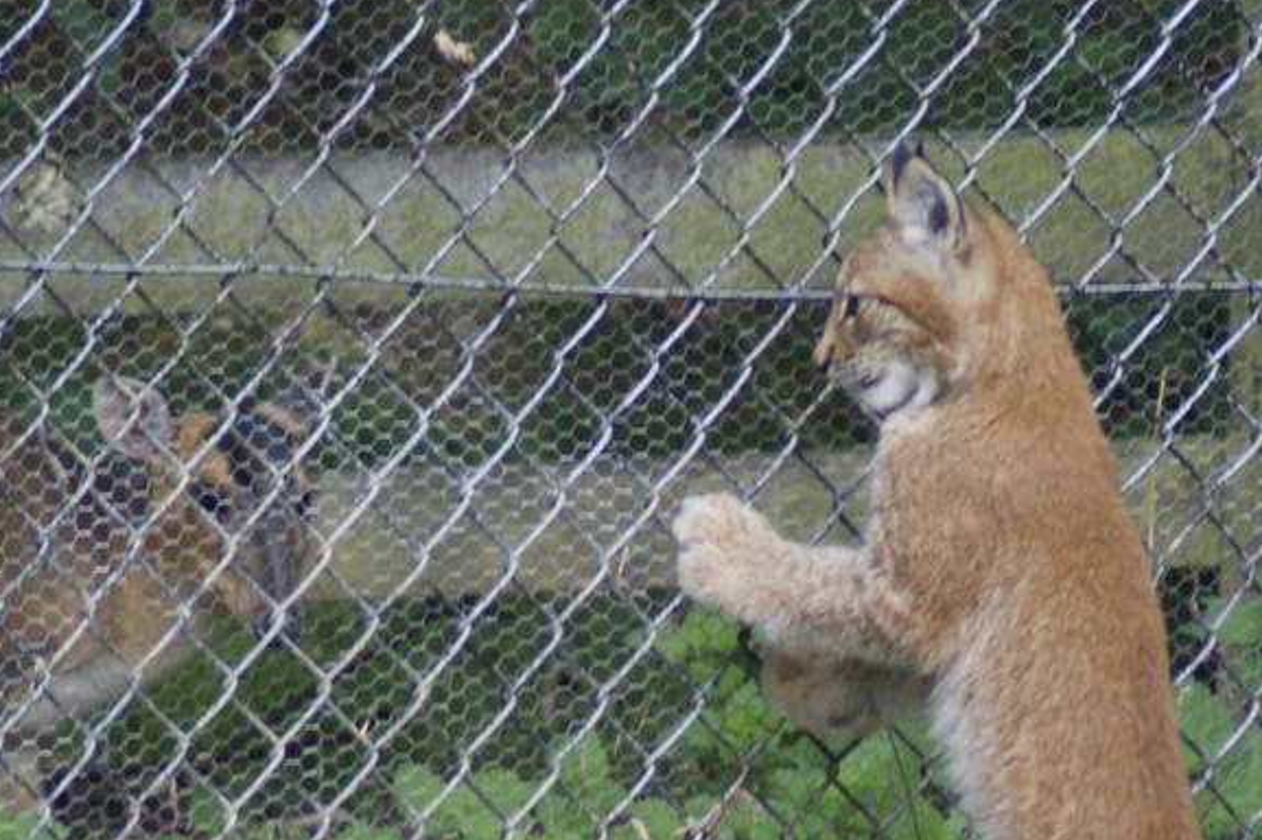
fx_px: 43688
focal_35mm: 1247
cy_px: 765
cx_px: 720
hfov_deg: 1.7
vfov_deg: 1.1
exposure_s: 1/80
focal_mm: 300
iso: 400
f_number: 5.6
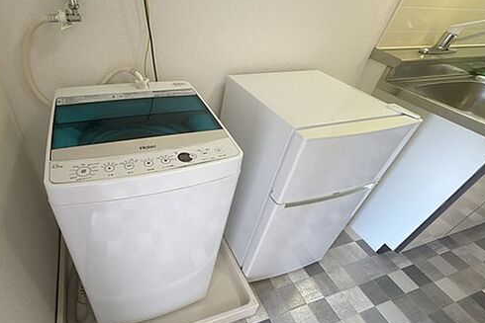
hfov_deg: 85.2
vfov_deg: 64.6
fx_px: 256
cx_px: 181
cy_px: 162
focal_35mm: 19
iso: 200
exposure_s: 1/60
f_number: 2.2
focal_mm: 2.22
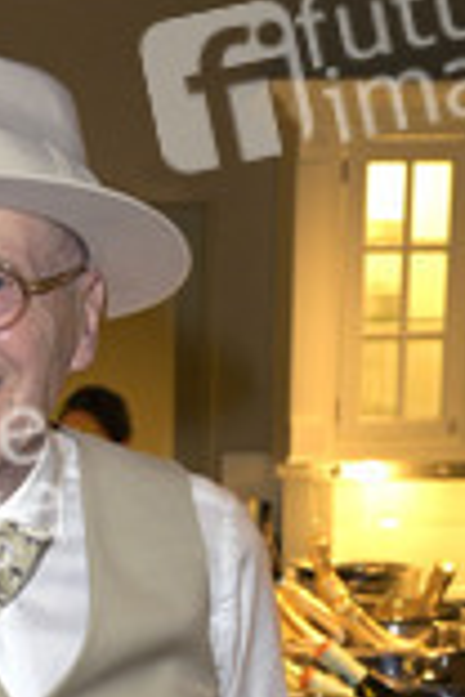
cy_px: 737
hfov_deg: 11.9
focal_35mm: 113
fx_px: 2189
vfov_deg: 17.6
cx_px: -36
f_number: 7.1
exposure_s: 1/50
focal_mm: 44
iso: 2000
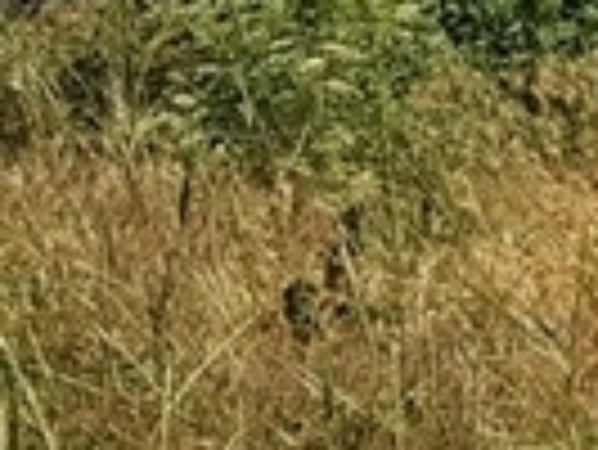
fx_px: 2697
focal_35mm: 156
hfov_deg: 10.8
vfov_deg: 9.1
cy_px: -333
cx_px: 1430
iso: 40
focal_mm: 4.2
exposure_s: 1/2160
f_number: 1.7
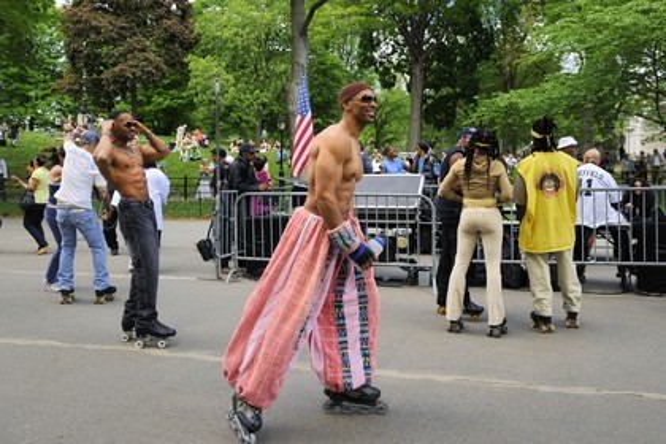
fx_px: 536
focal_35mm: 29
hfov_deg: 63.7
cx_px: 333
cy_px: 222
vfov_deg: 45.0
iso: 400
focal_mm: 29
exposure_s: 1/400
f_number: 5
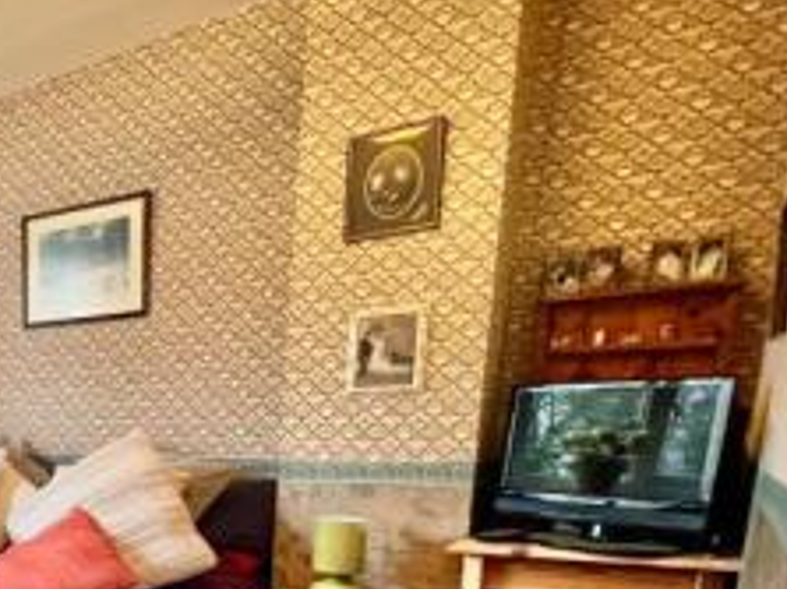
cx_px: -154
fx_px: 773
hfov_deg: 39.4
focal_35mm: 34
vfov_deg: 38.0
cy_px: 563
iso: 500
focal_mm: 1.57
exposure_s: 1/50
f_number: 1.8
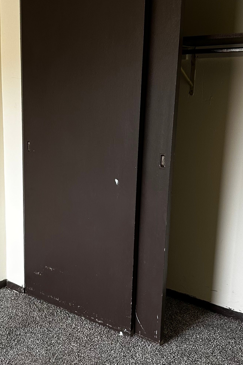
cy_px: 227
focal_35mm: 51
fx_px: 516
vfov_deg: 38.6
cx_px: 67
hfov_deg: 26.2
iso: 125
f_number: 1.78
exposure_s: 1/60
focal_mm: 6.86
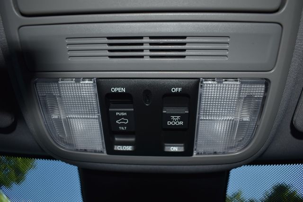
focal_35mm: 27
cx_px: 152
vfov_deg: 48.0
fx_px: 227
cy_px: 101
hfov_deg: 67.4
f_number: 4
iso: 100
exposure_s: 1/200
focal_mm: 18
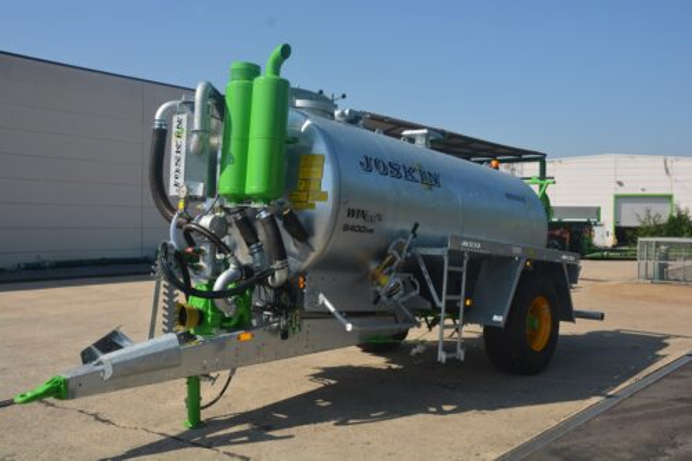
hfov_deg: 49.6
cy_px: 230
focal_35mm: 39
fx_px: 749
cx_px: 346
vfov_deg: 34.2
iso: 100
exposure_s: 1/200
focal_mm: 26
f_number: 9
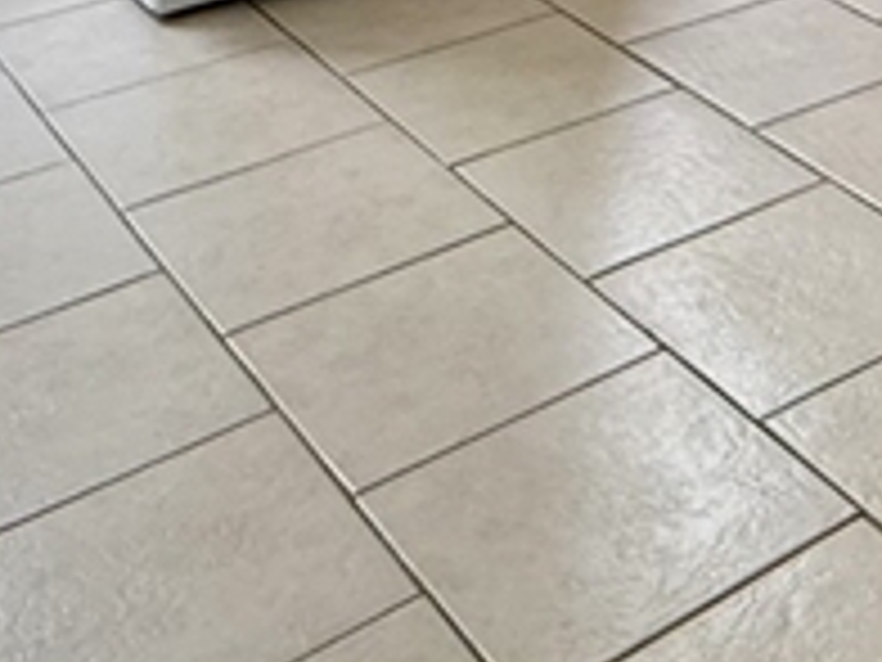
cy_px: -721
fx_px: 1860
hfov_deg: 24.5
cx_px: 1022
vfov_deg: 15.4
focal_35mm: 73
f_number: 2.2
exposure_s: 1/120
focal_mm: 2.22
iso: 250
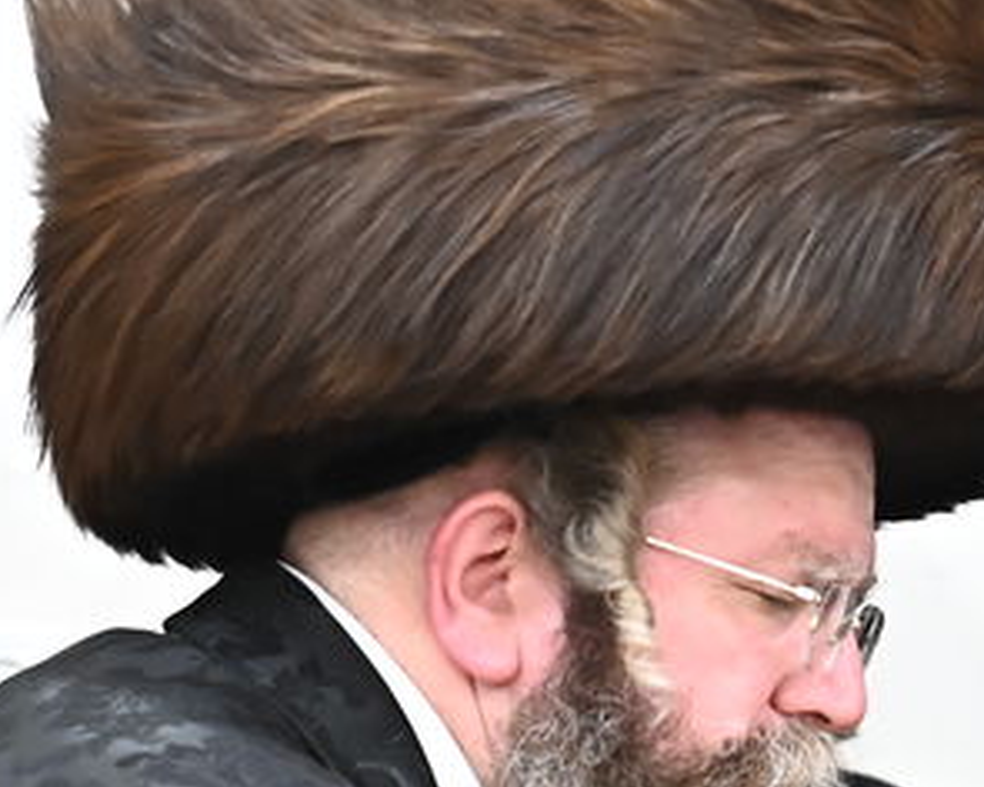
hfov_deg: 10.3
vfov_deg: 8.3
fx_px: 5446
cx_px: 957
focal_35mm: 187
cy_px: 505
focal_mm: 42
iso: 2500
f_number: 3.5
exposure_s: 1/200
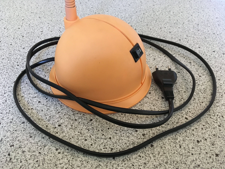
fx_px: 188
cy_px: 84
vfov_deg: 48.2
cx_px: 112
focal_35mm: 29
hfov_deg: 61.7
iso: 250
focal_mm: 4.15
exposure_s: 1/17
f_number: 2.2
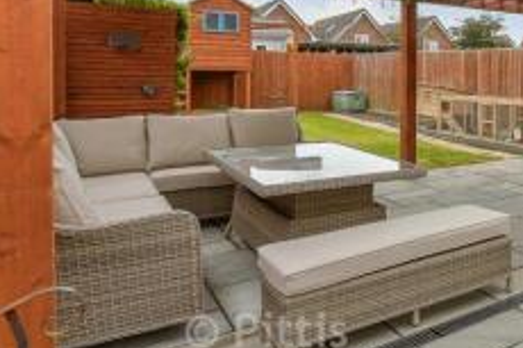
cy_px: 83
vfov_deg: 40.9
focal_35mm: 31
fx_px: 450
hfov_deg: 48.3
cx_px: 537
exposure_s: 1/40
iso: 160
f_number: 8
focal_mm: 10
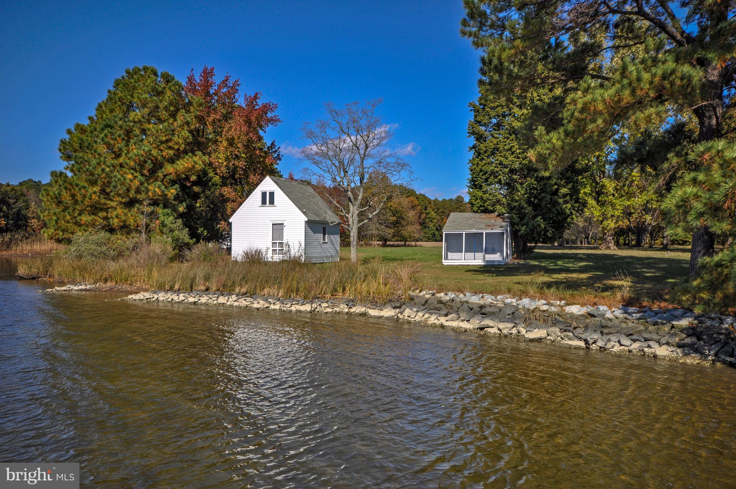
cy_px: 244
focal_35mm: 30
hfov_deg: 62.0
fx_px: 613
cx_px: 368
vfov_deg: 43.5
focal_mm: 20
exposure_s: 1/400
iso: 200
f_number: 10
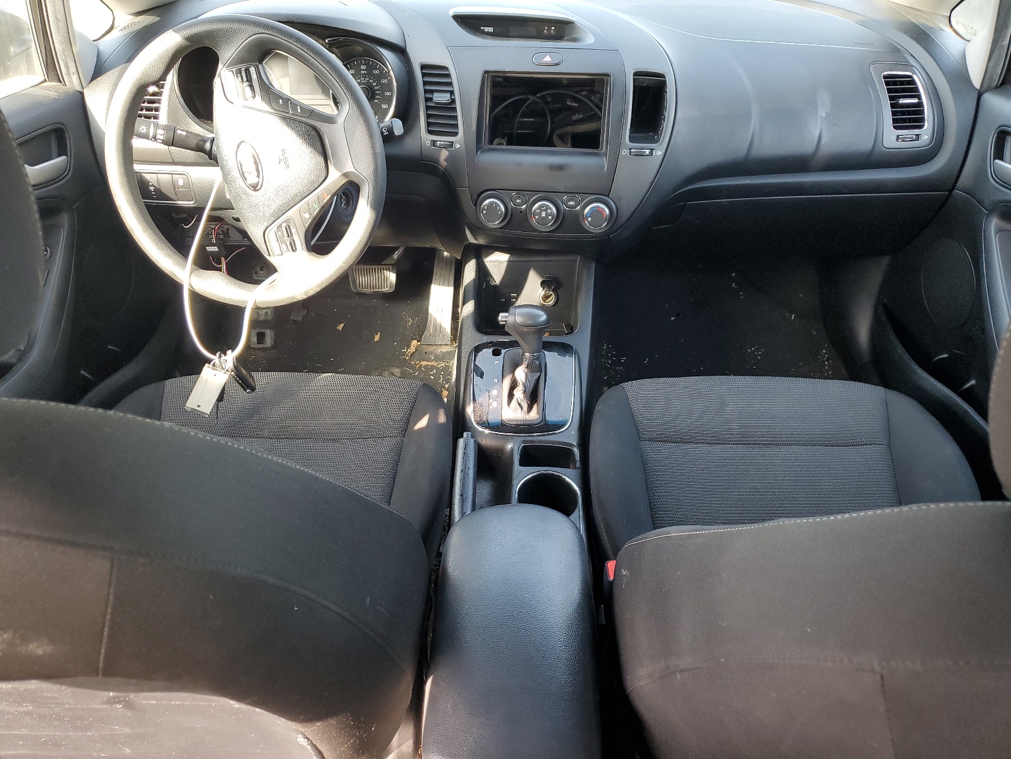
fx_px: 759
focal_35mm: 26
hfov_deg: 67.3
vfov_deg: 53.1
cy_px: 380
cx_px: 506
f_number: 1.5
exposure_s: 1/120
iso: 73
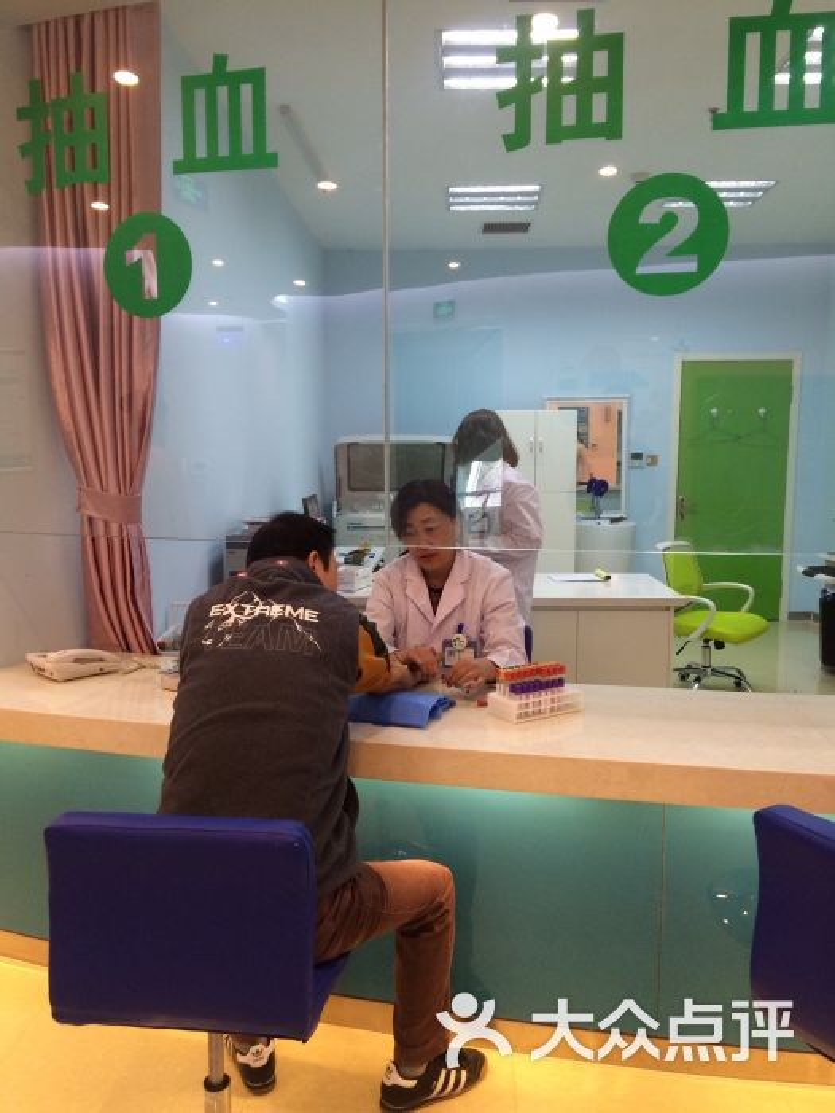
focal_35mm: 29
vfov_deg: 61.7
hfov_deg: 48.2
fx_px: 933
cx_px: 418
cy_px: 556
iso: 100
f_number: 2.2
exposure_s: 1/30
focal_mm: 4.15
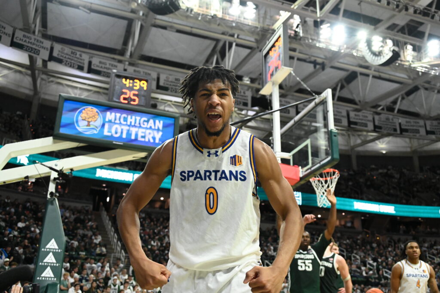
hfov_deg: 48.5
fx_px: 488
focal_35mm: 40
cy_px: 146
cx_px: 220
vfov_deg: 33.3
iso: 10000
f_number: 5
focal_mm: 40
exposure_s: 1/1600
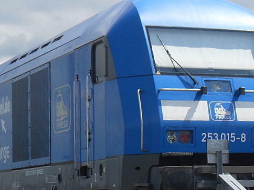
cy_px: 85
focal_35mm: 146
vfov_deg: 10.2
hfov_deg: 13.5
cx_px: 154
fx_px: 1071
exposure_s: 1/125
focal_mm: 11.8
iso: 80
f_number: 9.9
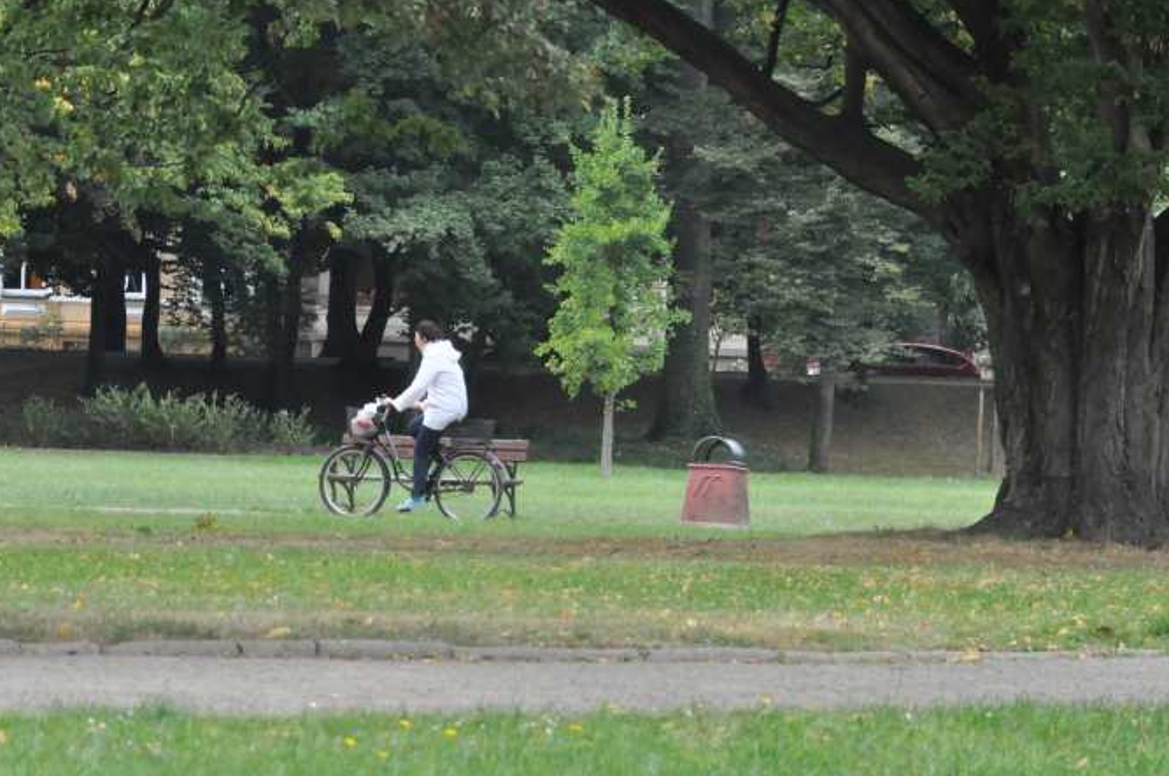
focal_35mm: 242
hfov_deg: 8.5
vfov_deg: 5.7
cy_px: 392
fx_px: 7841
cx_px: 414
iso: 2000
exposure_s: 1/1000
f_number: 8
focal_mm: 105
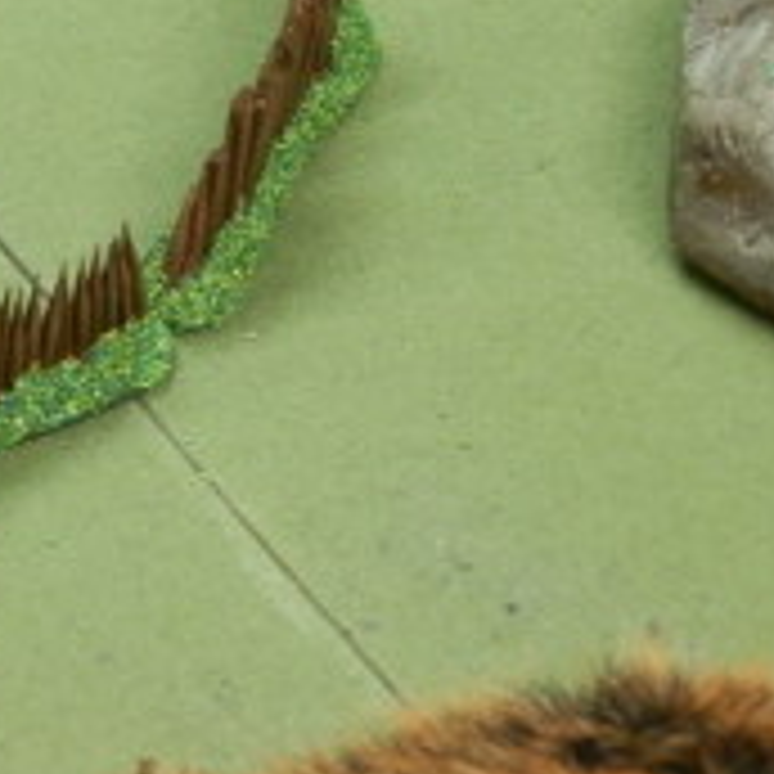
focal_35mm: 168
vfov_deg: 10.3
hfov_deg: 10.3
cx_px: -14
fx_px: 4250
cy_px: -112
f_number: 3.7
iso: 200
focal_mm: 10.99
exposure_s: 1/20
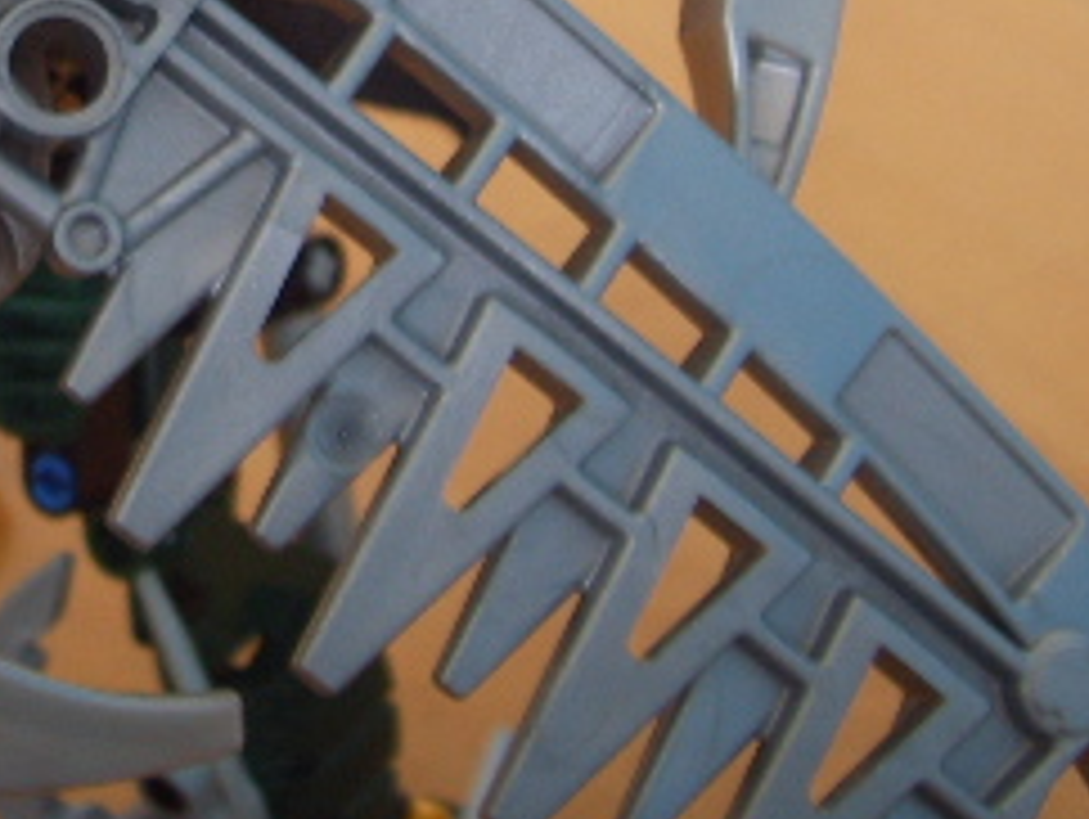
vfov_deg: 13.9
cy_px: -194
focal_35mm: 103
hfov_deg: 18.5
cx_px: -22
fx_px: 3244
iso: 63
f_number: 3.5
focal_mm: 6.6
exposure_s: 1/20
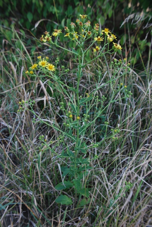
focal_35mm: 27
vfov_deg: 67.3
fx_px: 171
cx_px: 76
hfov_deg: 48.0
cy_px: 114
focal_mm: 18
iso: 200
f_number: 5
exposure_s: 1/100
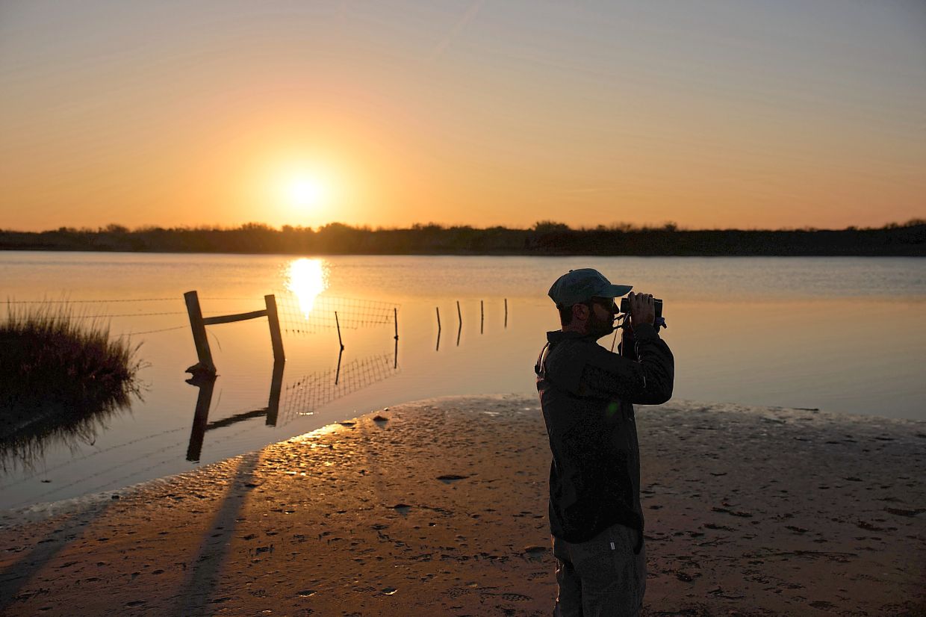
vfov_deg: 35.0
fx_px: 977
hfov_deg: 50.7
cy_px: 308
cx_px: 463
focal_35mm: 38
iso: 100
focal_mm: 38
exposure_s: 1/2000
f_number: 4
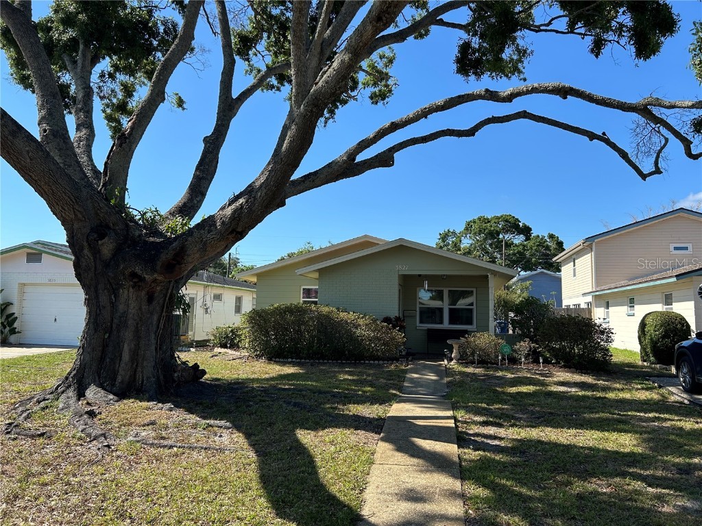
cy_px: 263
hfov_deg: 67.3
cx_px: 351
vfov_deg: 53.1
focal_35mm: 26
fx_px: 527
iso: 50
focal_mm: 5.7
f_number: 1.5
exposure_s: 1/2841
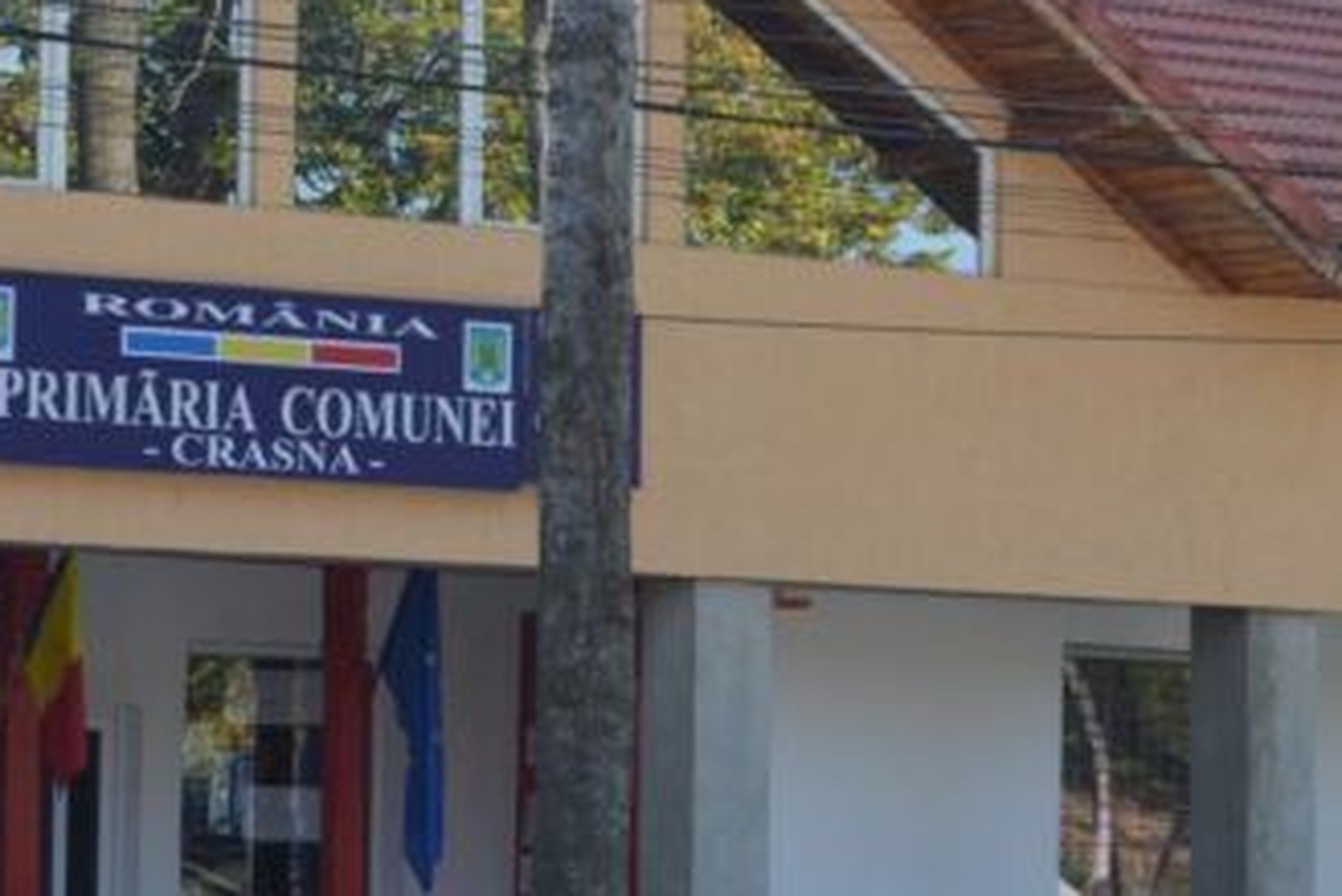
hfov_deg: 18.0
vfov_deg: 12.3
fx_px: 4142
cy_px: 534
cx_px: 61
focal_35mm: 111
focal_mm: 35
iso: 200
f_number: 6.3
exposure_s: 1/160
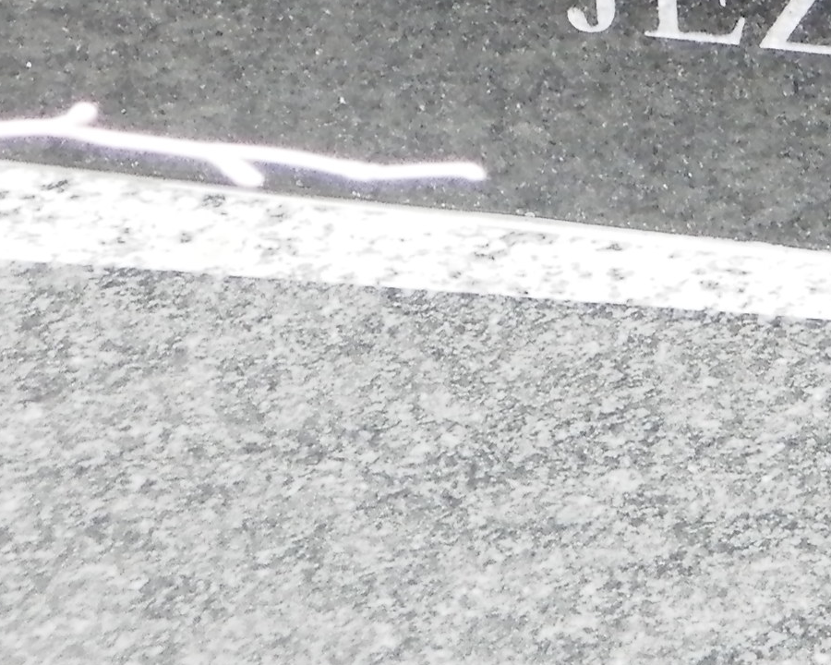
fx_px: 13035
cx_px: 1309
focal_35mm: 530
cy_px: -868
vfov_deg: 2.9
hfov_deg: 3.6
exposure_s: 1/20
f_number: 4.5
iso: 200
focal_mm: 19
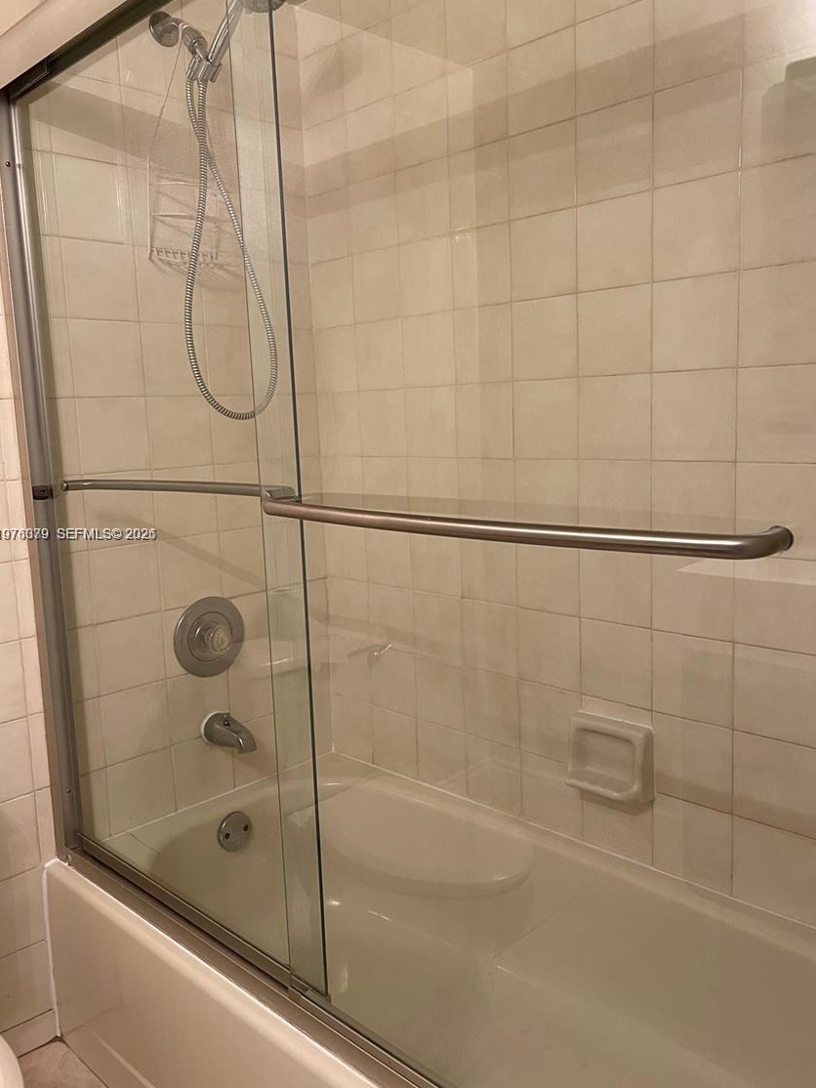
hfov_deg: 49.8
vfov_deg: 63.4
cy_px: 535
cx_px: 415
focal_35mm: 28
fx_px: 880
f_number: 1.6
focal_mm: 5.1
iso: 160
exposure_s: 1/60
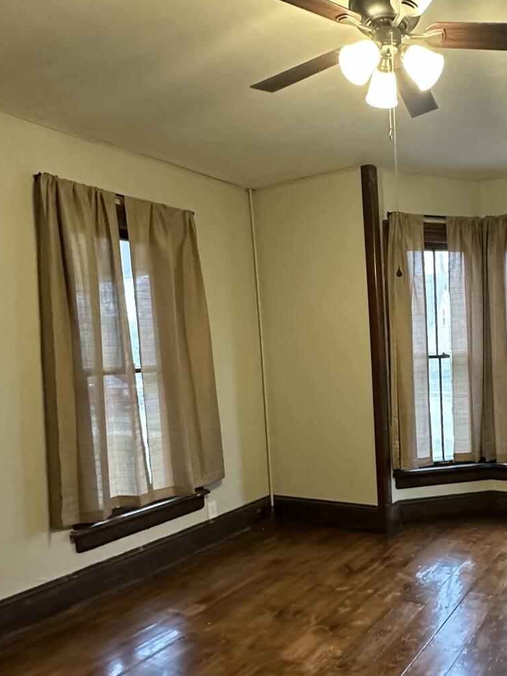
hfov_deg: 47.2
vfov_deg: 63.0
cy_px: 398
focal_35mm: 28
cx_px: 403
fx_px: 547
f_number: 2.2
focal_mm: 2.22
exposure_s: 1/60
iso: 800
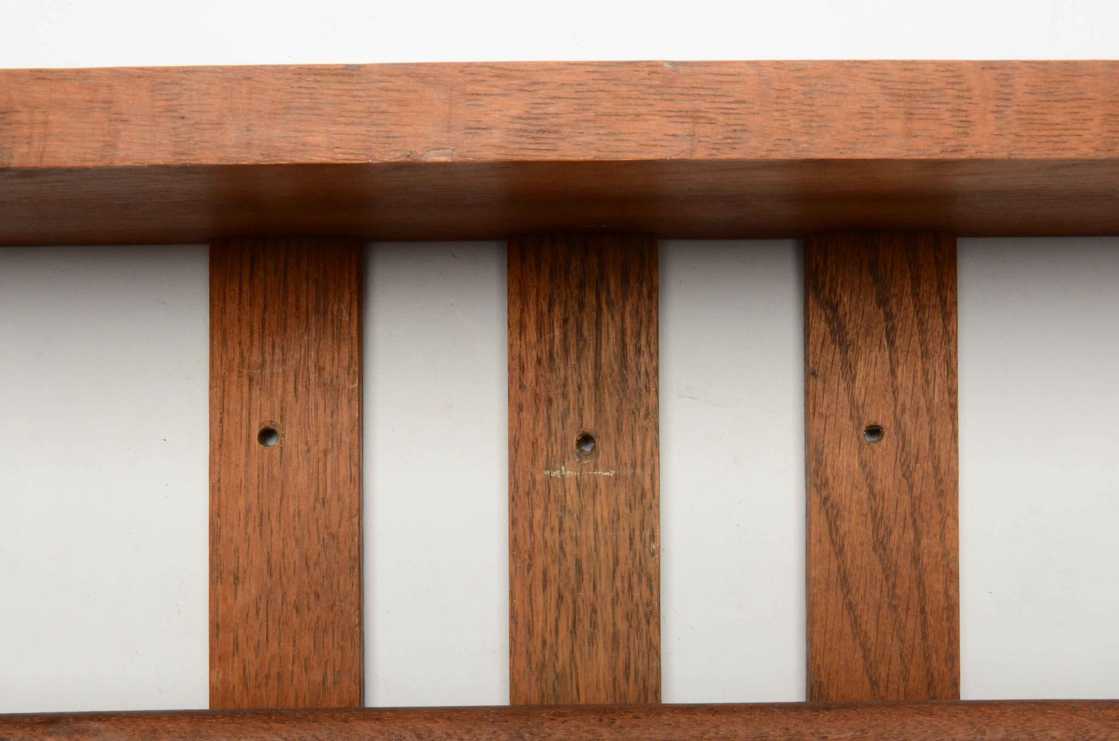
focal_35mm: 52
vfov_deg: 26.0
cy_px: 452
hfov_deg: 38.5
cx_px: 586
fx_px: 1603
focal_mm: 25
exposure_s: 1/160
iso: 400
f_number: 20
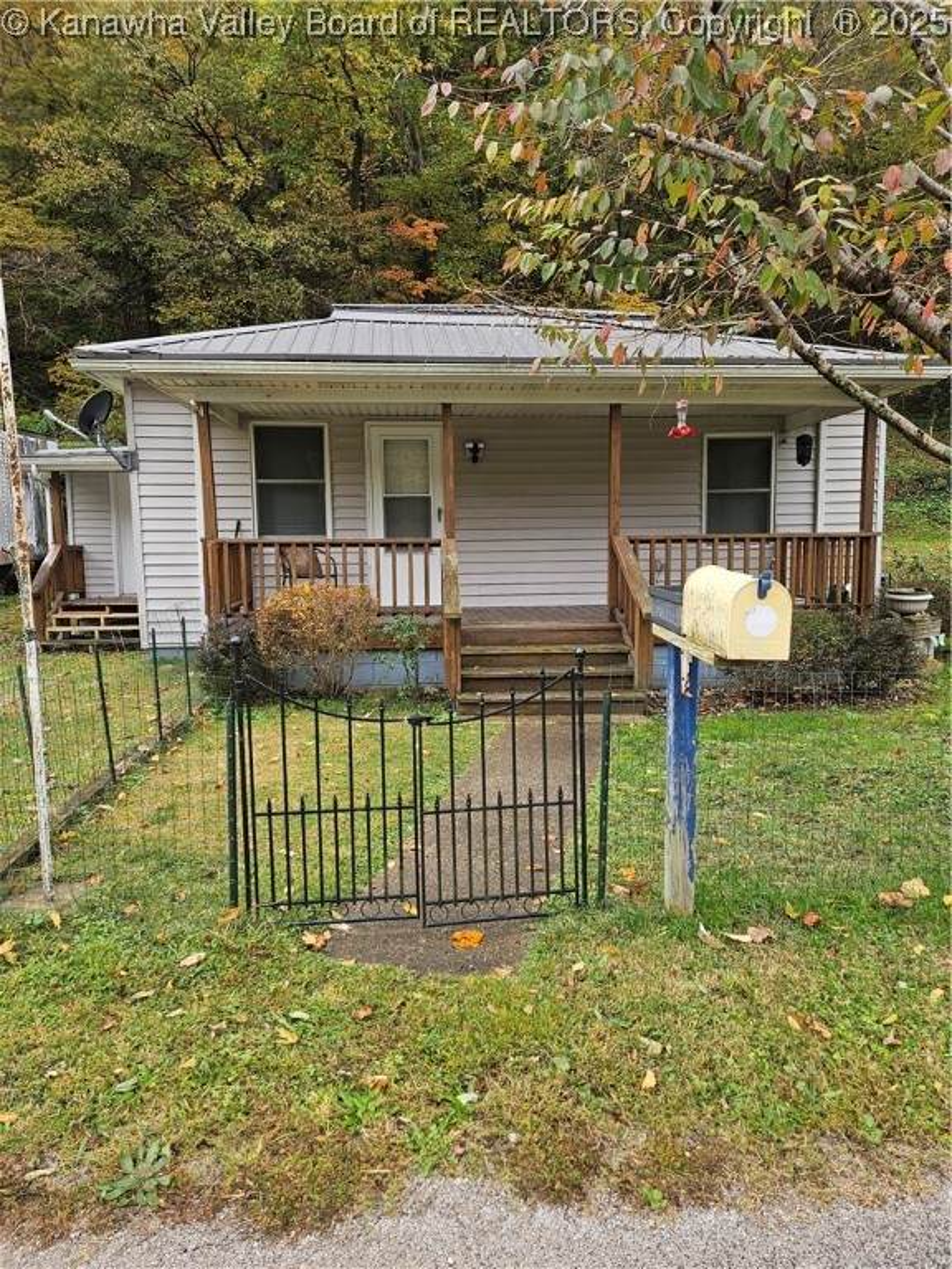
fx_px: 843
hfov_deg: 58.9
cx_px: 476
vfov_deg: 73.9
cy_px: 634
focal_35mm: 23
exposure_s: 1/189
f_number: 1.8
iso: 25
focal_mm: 5.4
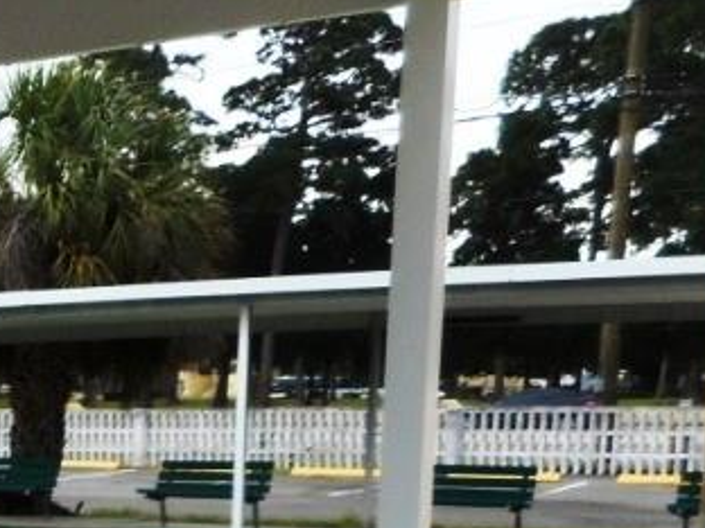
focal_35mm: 82
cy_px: 663
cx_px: -359
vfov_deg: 17.1
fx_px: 1670
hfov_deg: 20.4
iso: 80
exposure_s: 1/100
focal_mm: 4.5
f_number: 3.7
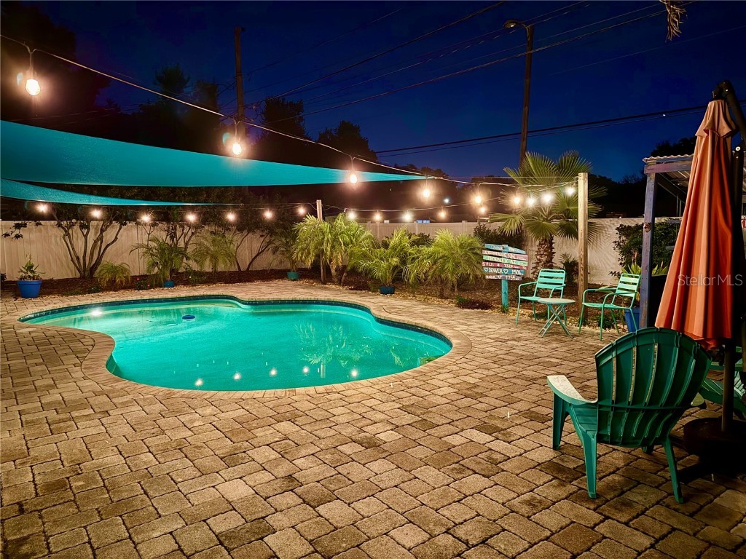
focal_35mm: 24
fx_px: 517
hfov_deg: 71.6
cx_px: 373
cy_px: 280
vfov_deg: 56.8
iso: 1000
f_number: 1.78
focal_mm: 6.76
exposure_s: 1/11
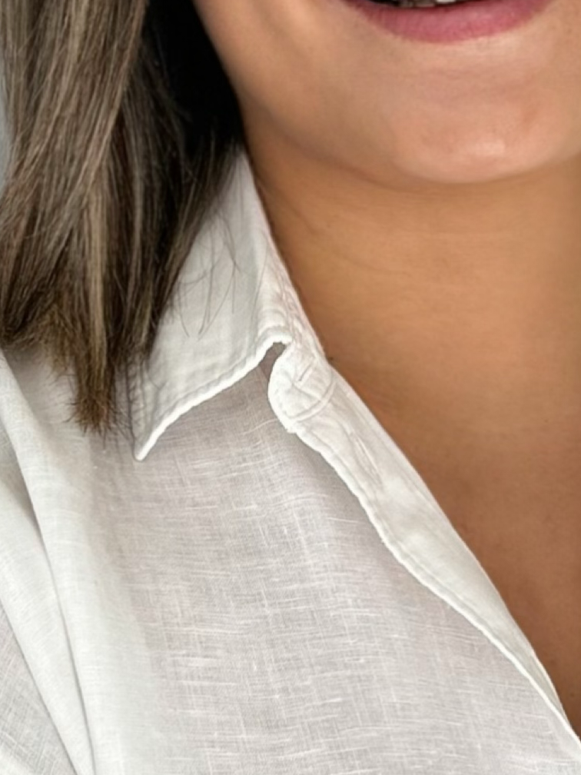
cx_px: 408
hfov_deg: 14.2
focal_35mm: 104
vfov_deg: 18.9
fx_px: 2327
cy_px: 308
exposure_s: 1/121
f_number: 1.5
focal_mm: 5.7
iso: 40
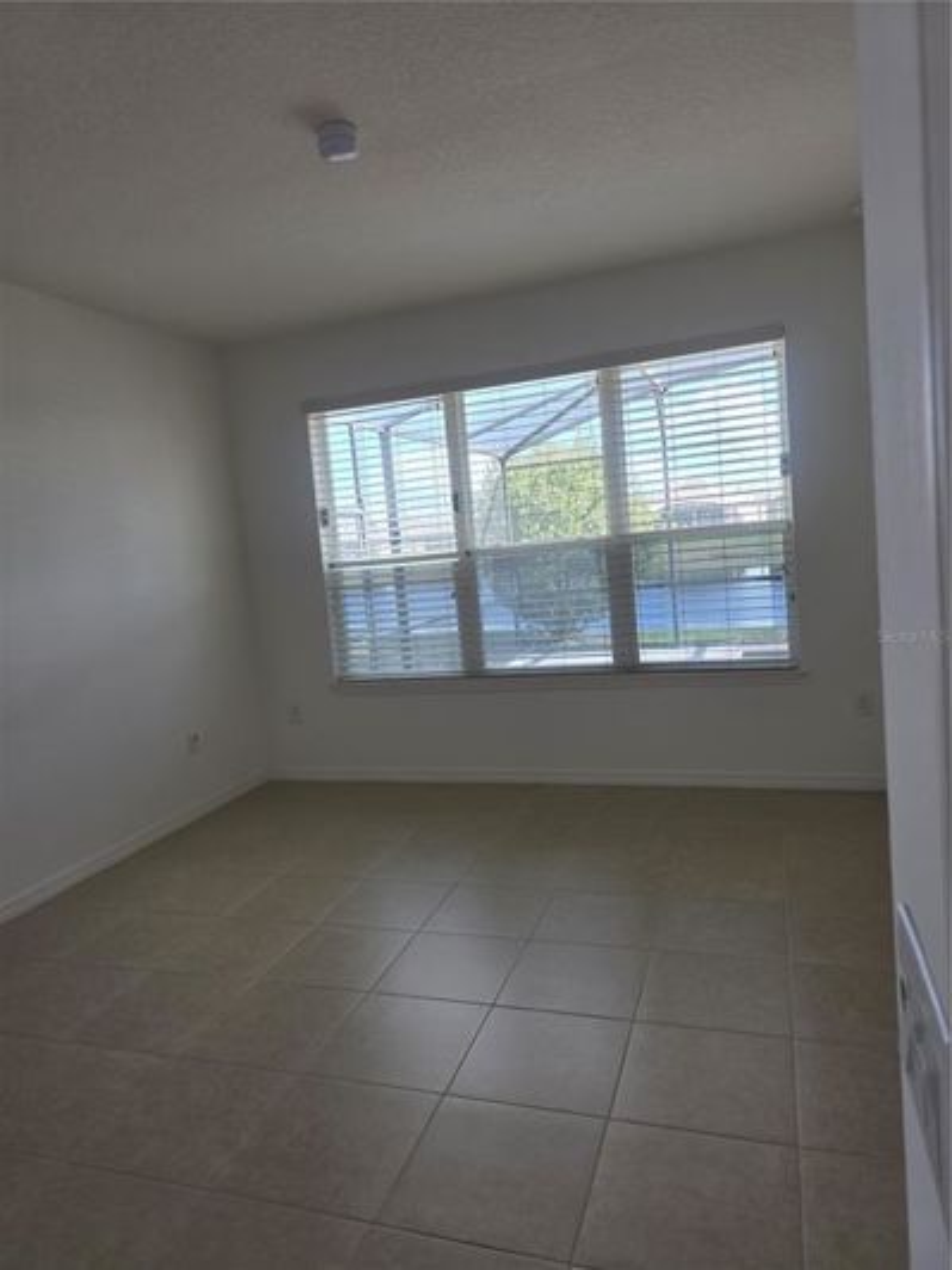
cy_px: 635
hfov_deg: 58.9
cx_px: 476
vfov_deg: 73.9
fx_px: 843
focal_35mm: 23
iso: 64
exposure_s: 1/180
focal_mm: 6.3
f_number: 1.7
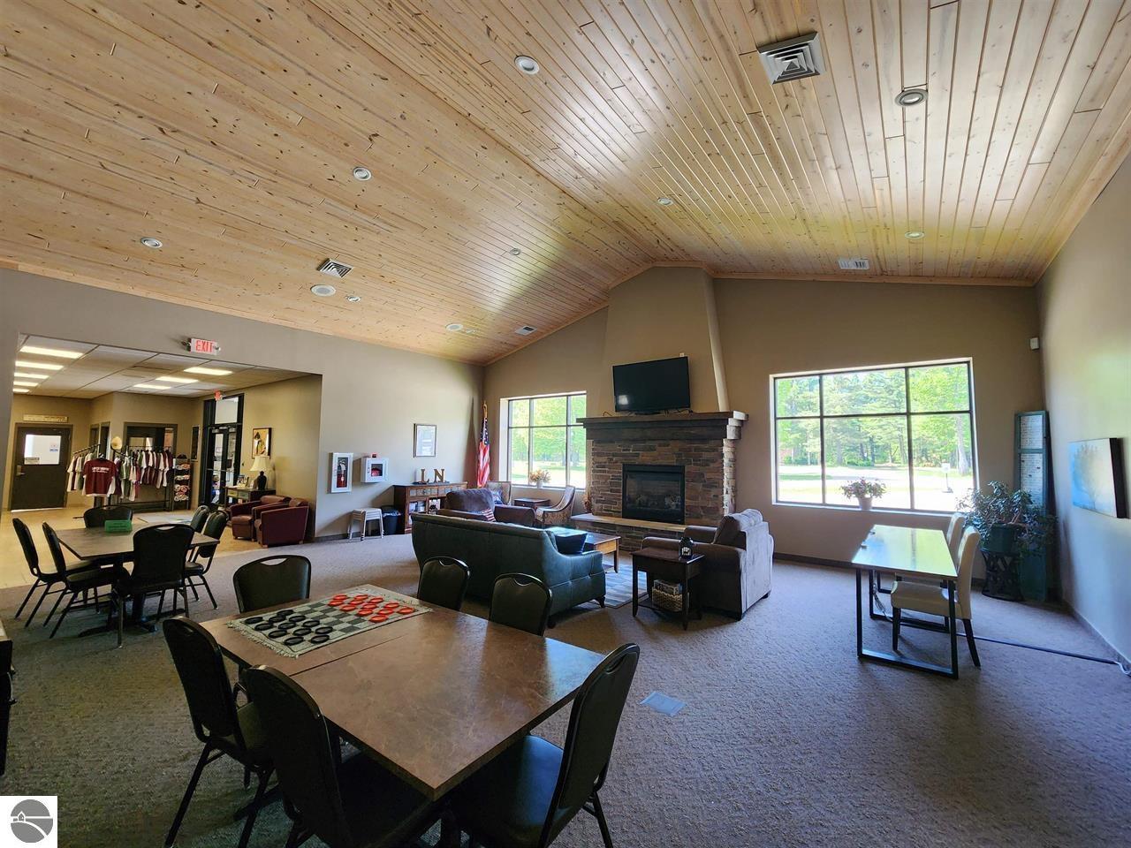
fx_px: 425
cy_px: 424
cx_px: 566
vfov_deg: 89.9
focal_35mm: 13
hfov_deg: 106.2
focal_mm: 2.2
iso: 200
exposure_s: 1/60
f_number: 2.2
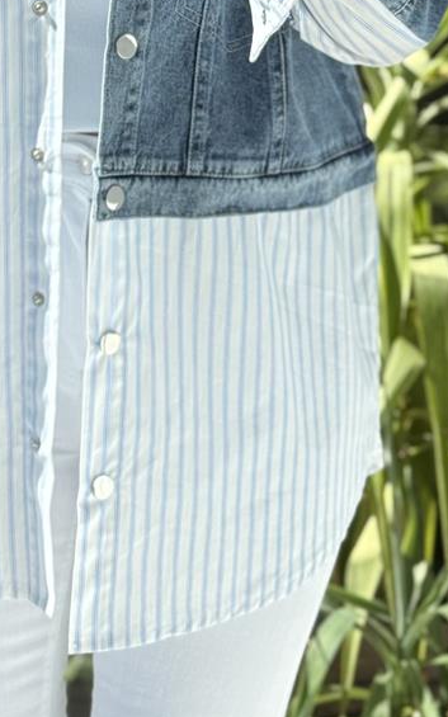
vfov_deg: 17.0
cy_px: 15
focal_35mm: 120
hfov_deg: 10.9
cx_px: 136
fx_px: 2345
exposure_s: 1/1085
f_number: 1.78
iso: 64
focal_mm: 6.76
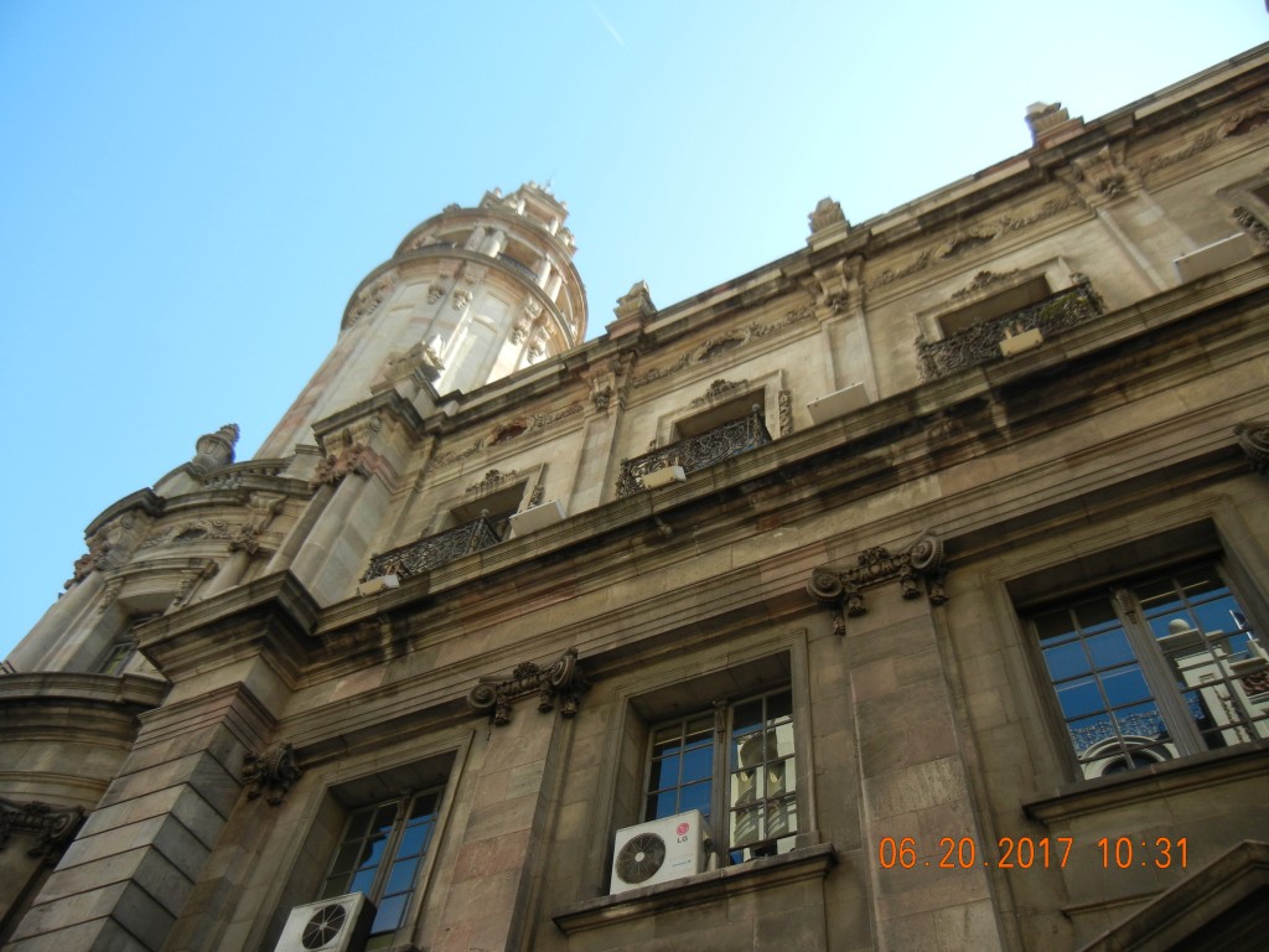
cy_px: 476
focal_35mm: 30
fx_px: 1100
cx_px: 634
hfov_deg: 60.0
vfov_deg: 46.8
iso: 160
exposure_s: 1/386
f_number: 3.5
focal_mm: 5.4
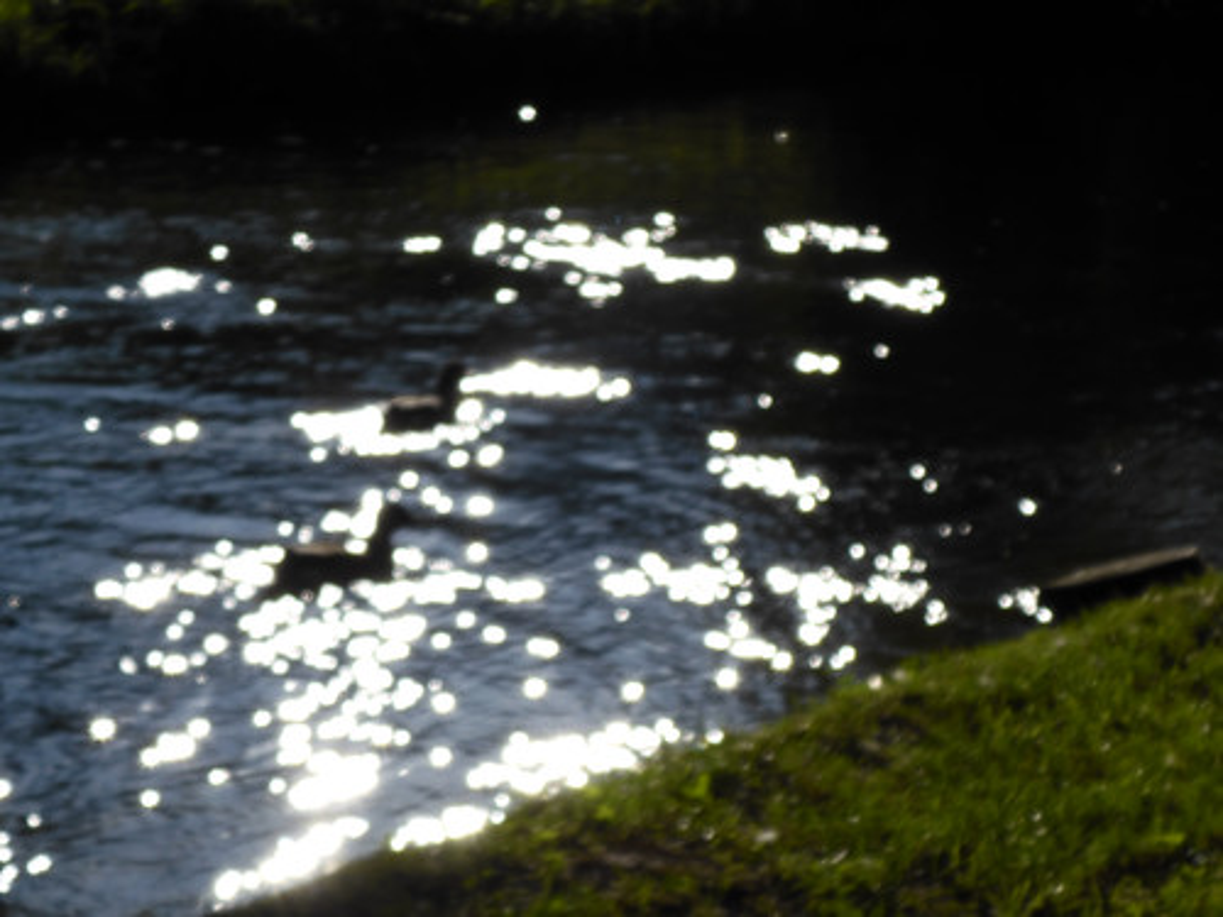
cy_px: 458
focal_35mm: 128
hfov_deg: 15.4
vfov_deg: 11.6
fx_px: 4522
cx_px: 612
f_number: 5.9
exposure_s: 1/500
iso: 80
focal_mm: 22.8
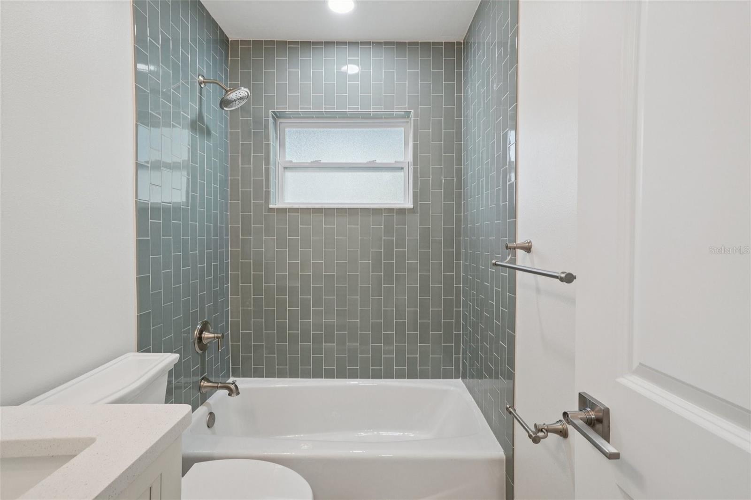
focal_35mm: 15
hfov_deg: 100.4
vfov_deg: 77.3
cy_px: 250
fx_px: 313
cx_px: 376
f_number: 8
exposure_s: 1/30
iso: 500
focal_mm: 10
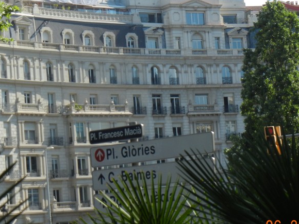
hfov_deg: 14.5
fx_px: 1175
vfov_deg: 10.9
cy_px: 70
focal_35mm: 136
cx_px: 164
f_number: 4.3
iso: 160
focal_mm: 13.9
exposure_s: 1/646
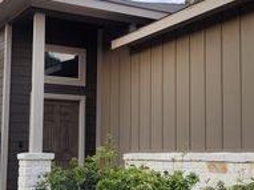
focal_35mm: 68
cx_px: 206
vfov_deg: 21.6
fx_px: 499
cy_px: 110
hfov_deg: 27.9
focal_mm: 5.4
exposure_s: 1/392
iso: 40
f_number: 1.8
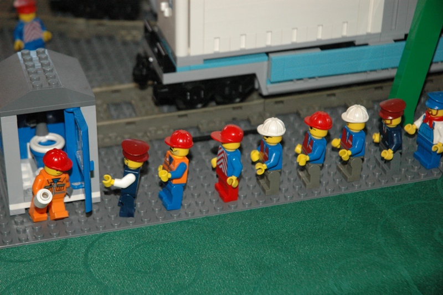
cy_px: 148
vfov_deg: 14.0
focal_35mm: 98
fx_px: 1199
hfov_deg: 20.9
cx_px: 222
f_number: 5
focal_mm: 65
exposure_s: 1/80
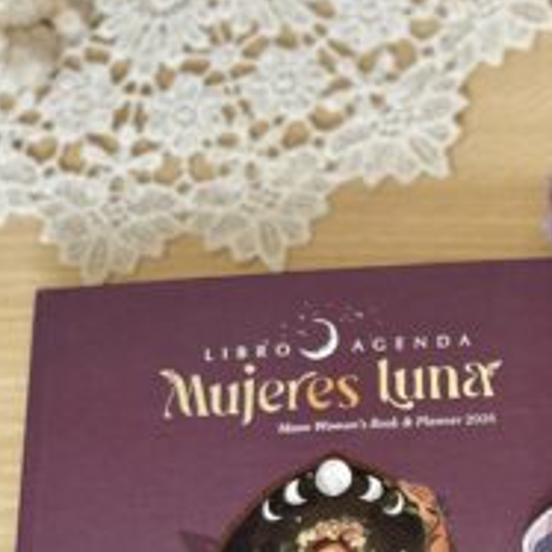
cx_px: 776
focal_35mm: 68
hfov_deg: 22.0
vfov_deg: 24.0
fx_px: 1227
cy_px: 584
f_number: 1.78
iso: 200
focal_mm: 6.86
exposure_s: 1/121
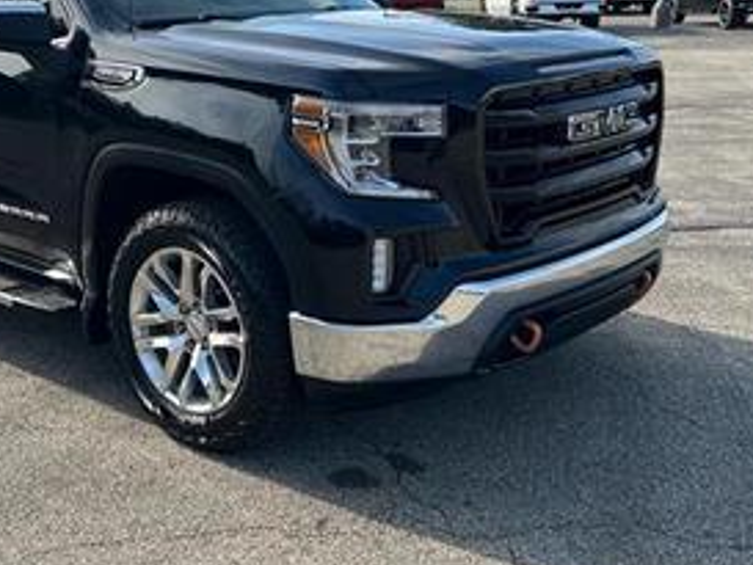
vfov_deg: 29.9
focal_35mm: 48
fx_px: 1045
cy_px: 149
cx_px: 210
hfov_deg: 38.8
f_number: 1.5
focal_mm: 5.7
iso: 50
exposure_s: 1/1808
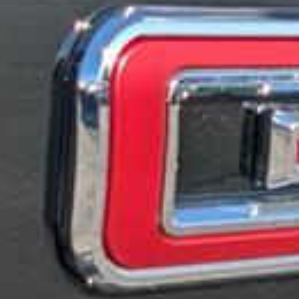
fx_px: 2091
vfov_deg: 8.0
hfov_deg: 7.8
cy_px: 467
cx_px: 607
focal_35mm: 214
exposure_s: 1/455
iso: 20
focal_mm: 6.9
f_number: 1.68
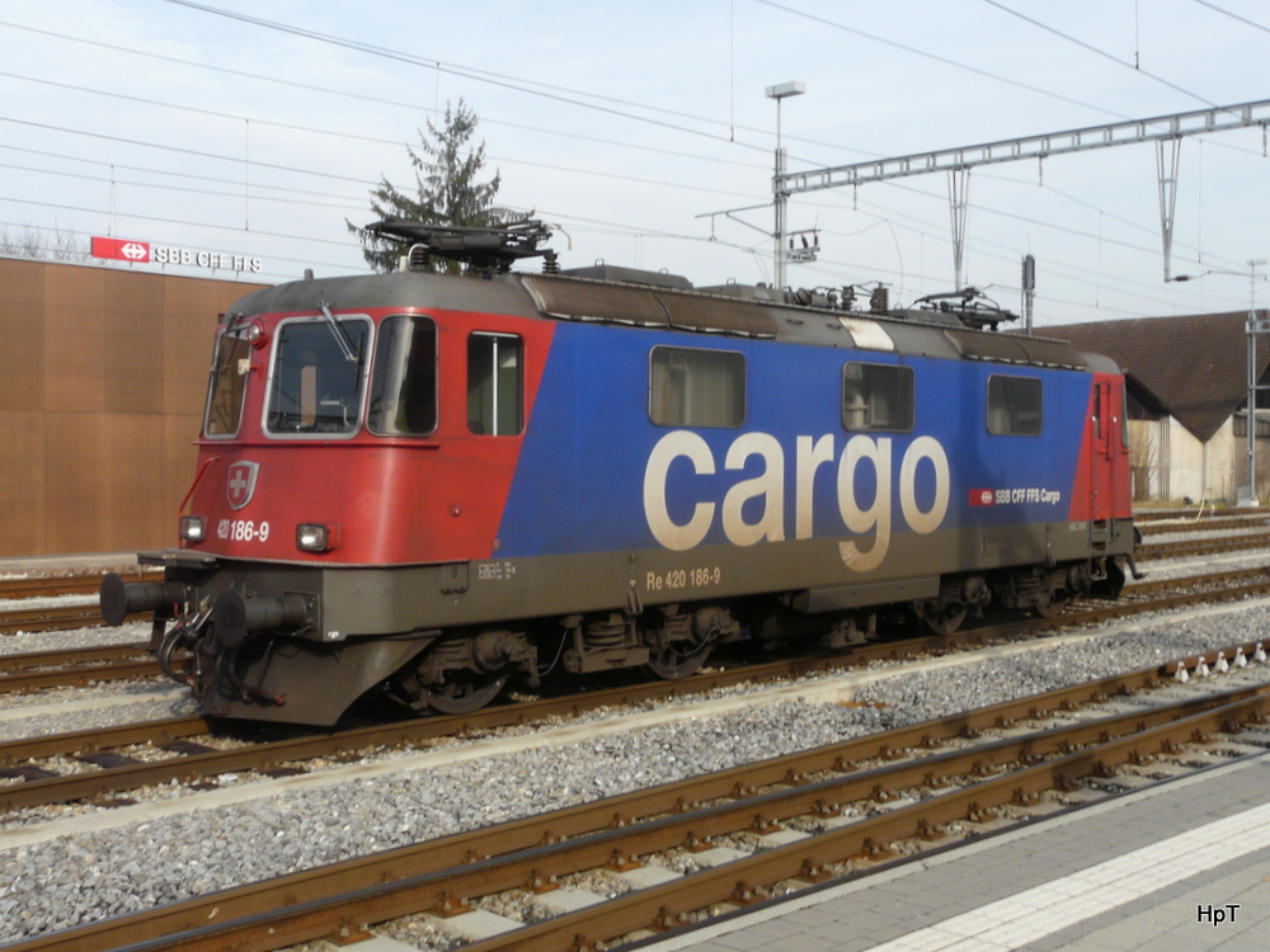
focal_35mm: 39
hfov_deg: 47.9
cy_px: 476
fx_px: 1431
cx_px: 635
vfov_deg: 36.8
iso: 100
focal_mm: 6.4
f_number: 5.6
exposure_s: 1/200
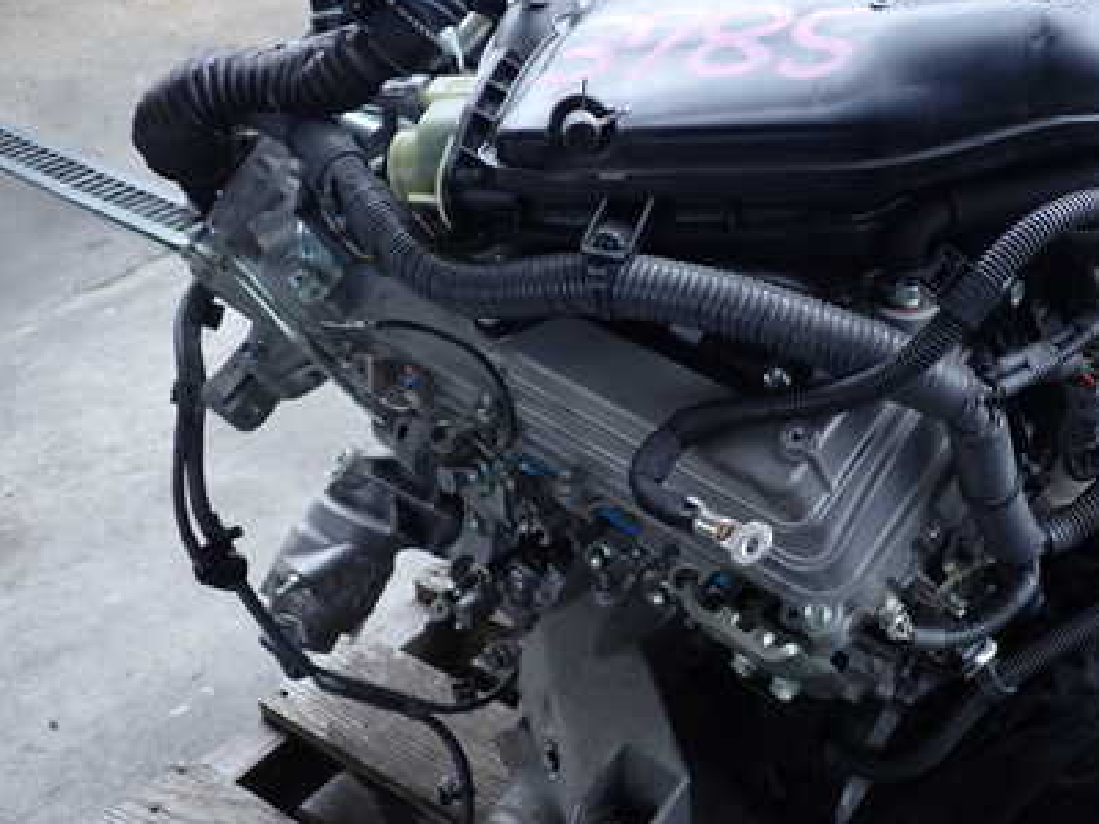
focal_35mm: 45
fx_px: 1429
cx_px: 775
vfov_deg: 32.2
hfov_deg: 41.3
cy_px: 368
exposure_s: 1/125
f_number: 2.3
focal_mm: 5.4
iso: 100
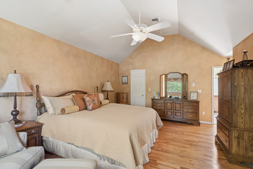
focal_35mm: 16
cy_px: 84
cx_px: 126
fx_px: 112
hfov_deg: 96.7
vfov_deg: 73.8
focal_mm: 16
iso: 200
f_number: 9
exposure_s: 1/6
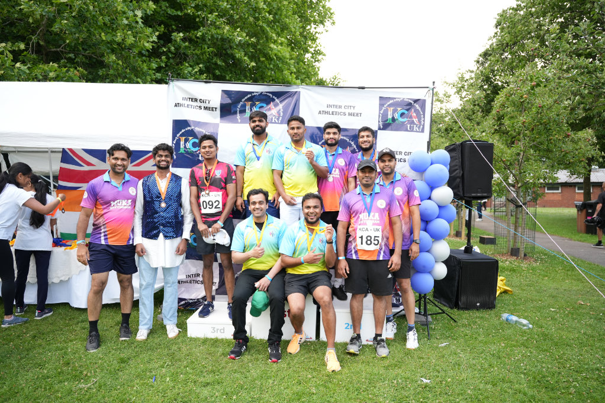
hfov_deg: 70.9
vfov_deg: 50.7
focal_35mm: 25
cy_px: 202
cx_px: 302
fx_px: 425
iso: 250
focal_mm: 25.3
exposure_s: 1/250
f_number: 2.8
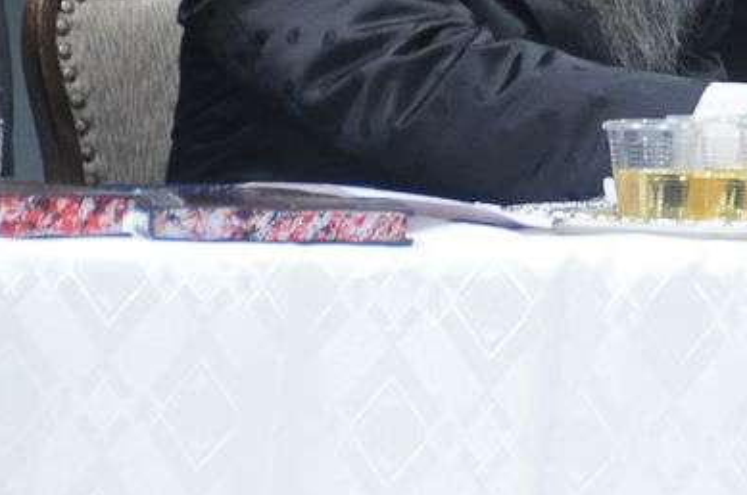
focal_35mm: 809
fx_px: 16759
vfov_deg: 1.7
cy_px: 59
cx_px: 1217
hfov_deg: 2.5
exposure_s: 1/30
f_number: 5.6
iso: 800
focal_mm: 150
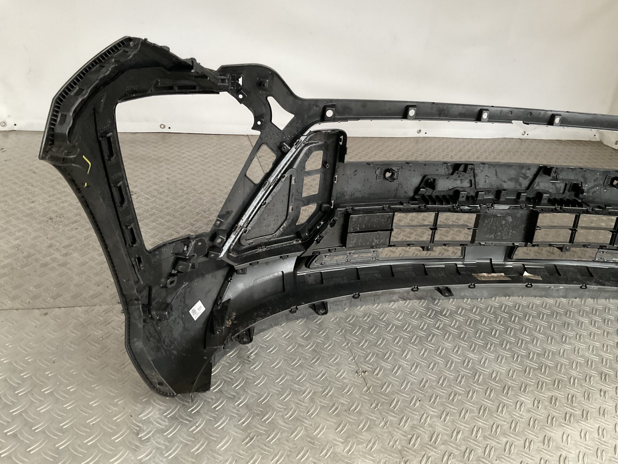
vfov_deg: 48.2
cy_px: 232
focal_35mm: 29
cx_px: 309
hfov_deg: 61.7
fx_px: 518
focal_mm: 3
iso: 250
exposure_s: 1/50
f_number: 1.8
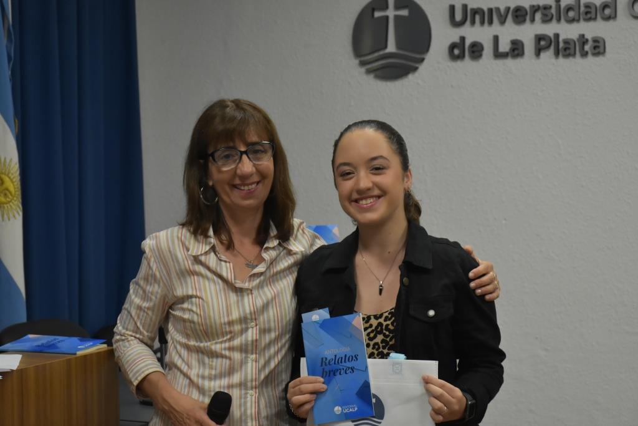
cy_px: 213
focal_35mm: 84
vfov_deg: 16.3
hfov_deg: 24.2
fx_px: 1489
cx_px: 319
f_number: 7.1
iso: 3200
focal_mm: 56
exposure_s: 1/200
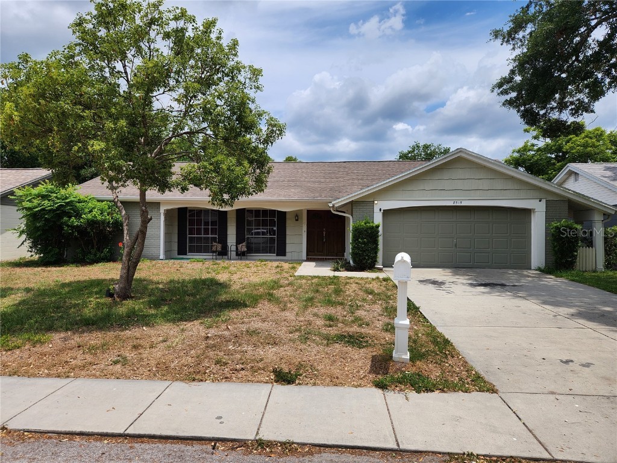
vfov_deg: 58.9
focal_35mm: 23
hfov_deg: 73.9
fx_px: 410
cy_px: 232
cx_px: 308
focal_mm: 5.4
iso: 20
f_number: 1.8
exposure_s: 1/2346
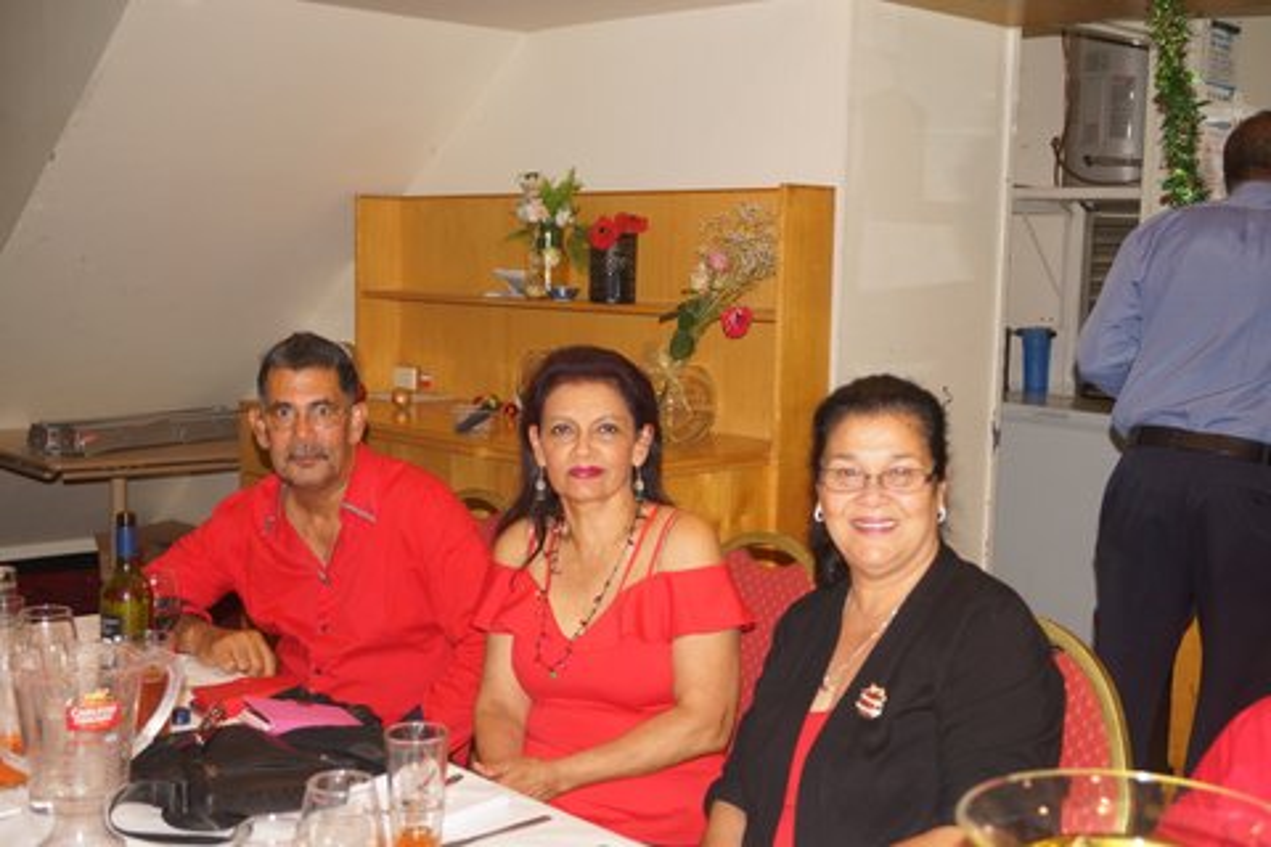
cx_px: 636
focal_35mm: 42
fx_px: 1483
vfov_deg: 31.9
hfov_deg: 46.4
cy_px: 424
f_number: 4.5
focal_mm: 28
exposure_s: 1/60
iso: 400
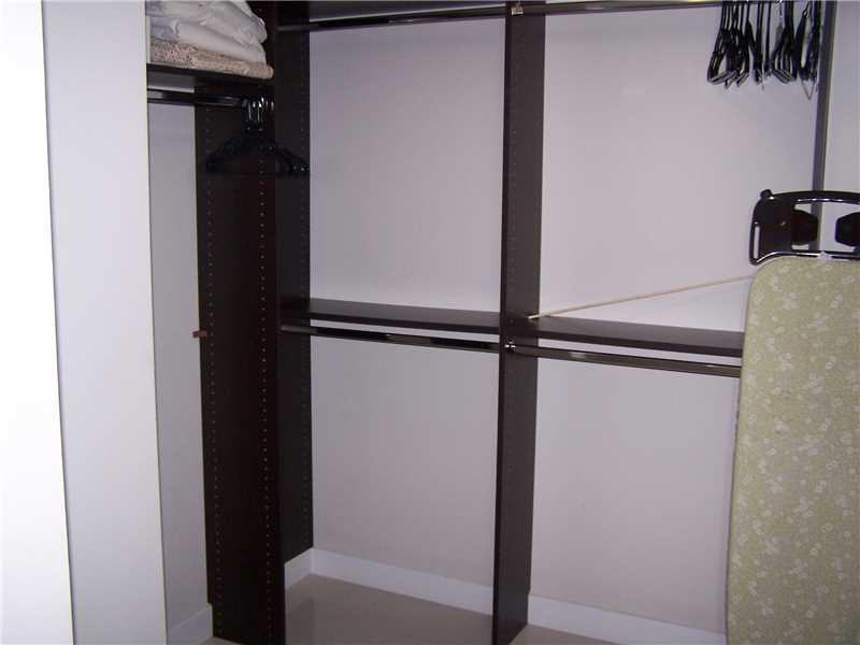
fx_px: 944
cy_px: 322
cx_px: 430
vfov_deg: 37.7
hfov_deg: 49.0
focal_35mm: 38
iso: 140
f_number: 2.8
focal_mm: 6.3
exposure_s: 1/60
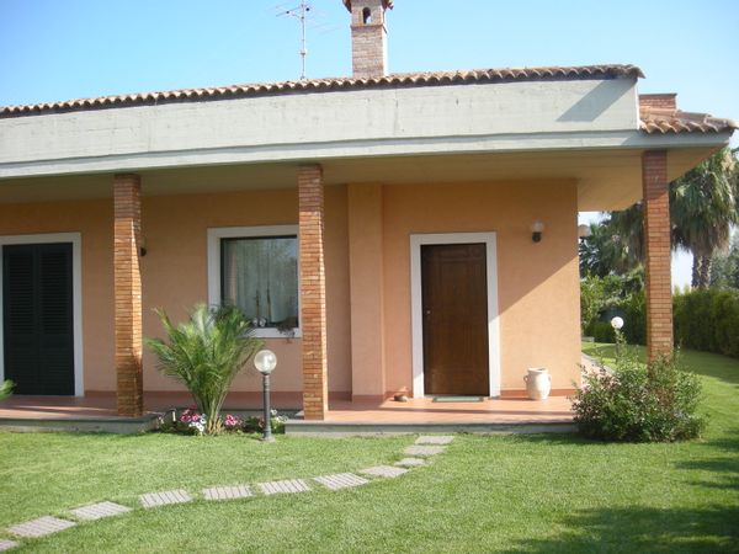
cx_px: 370
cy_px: 277
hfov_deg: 52.6
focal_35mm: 35
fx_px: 747
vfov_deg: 40.7
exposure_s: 1/520
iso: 72
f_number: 2.8
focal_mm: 5.7
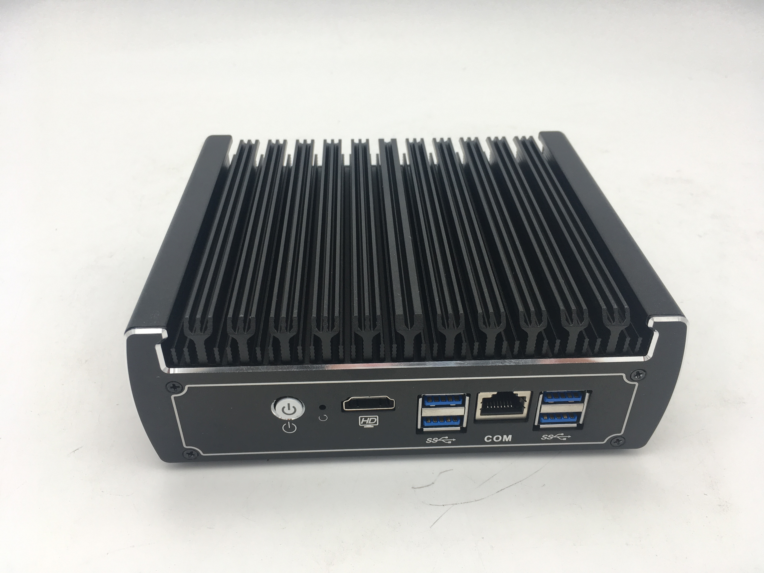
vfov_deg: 48.2
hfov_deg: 61.7
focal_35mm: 29
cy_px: 286
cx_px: 382
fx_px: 640
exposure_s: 1/100
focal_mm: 4.15
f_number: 2.2
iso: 32
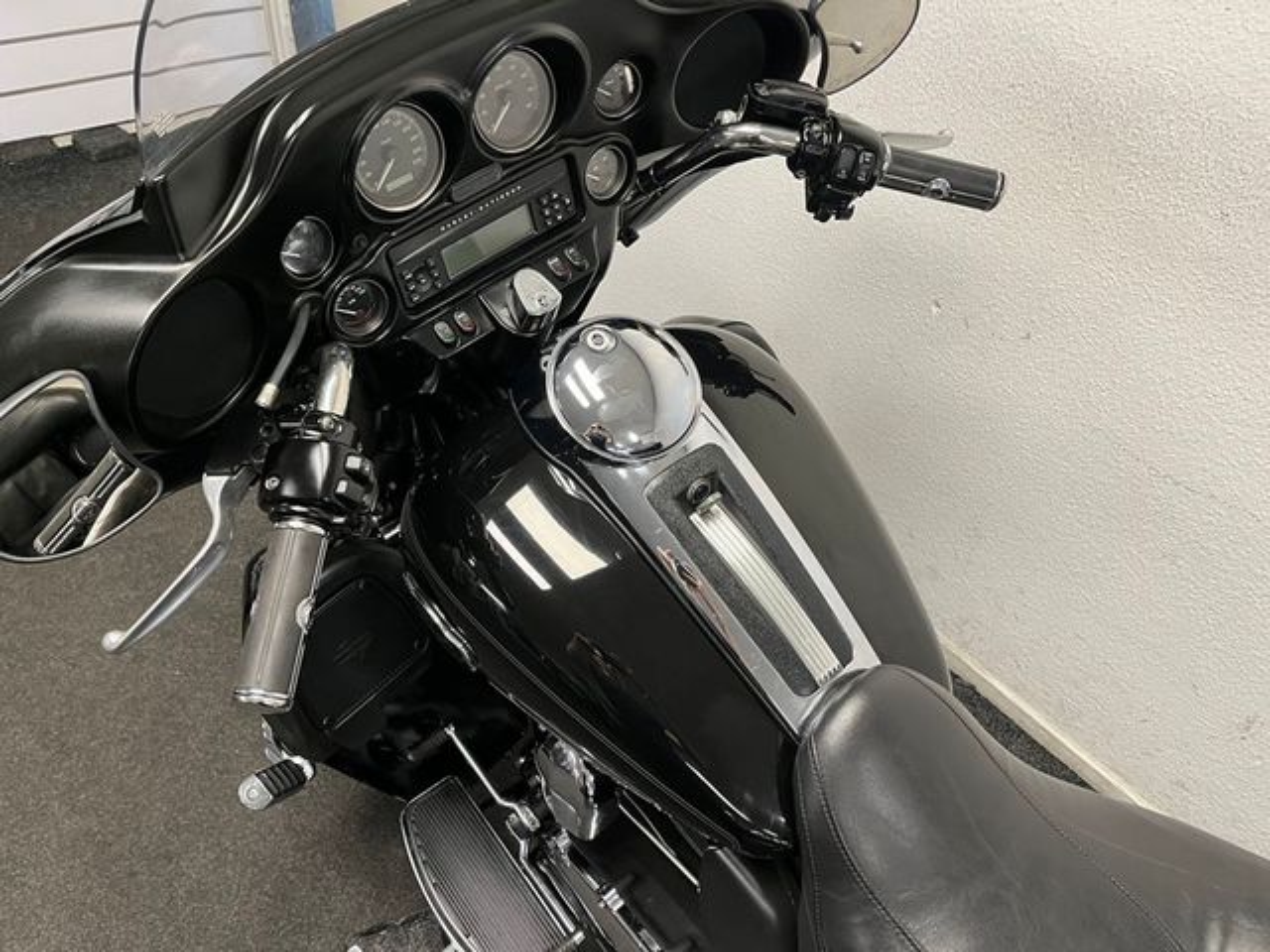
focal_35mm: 26
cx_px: 635
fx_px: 954
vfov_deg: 53.1
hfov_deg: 67.3
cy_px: 476
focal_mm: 5.1
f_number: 1.6
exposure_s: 1/50
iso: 125
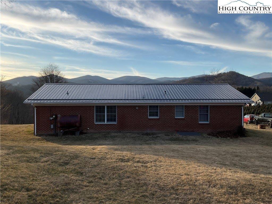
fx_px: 228
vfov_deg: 48.2
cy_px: 102
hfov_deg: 61.7
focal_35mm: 29
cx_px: 136
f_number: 1.8
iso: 16
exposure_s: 1/1675
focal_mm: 3
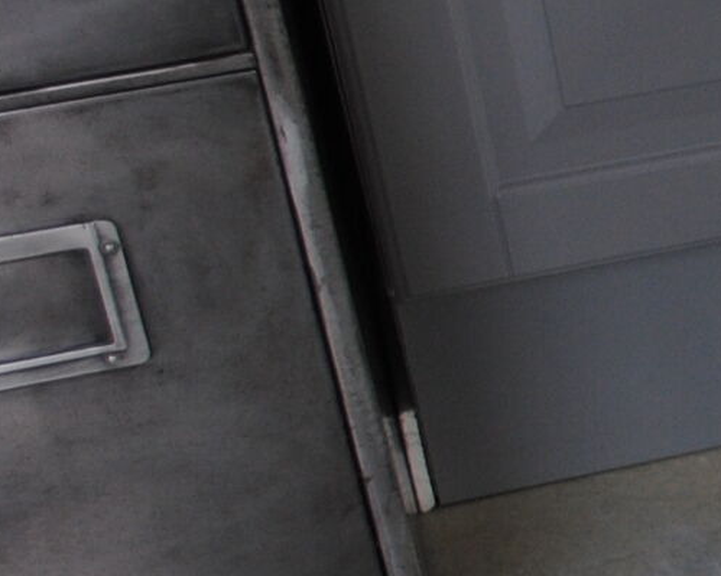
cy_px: 420
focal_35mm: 180
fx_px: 3840
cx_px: 2036
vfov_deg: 8.6
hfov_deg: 9.0
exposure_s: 1/100
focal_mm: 22
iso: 200
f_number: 5
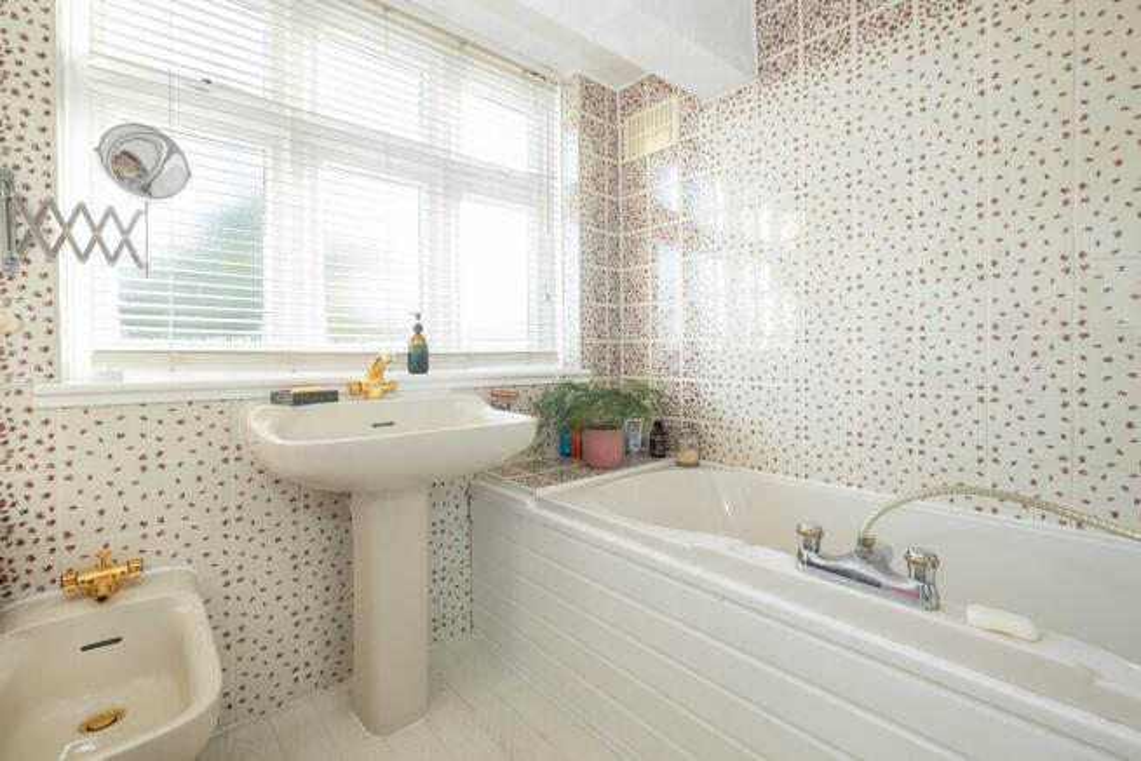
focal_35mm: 15
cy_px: 380
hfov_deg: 100.4
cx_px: 570
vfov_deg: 77.4
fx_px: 475
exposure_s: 1/30
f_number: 7.1
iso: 640
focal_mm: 10
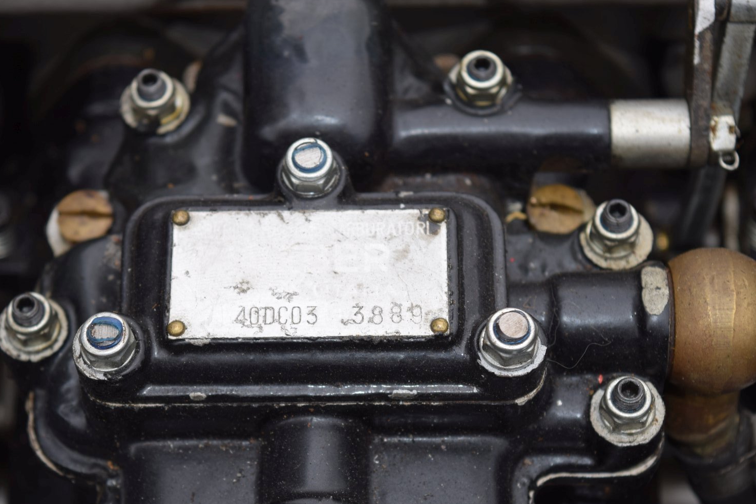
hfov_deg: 20.3
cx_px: 318
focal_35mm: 101
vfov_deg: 13.6
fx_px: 2113
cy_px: 302
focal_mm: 55
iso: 100
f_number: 7.1
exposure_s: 1/200
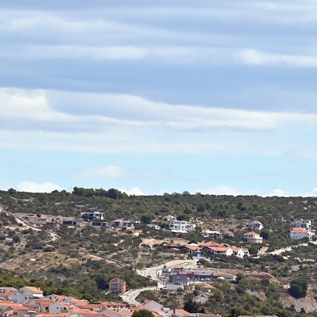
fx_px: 5066
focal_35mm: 489
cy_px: 208
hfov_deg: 3.6
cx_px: 142
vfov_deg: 3.6
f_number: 5.6
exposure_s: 1/1000
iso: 140
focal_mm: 185
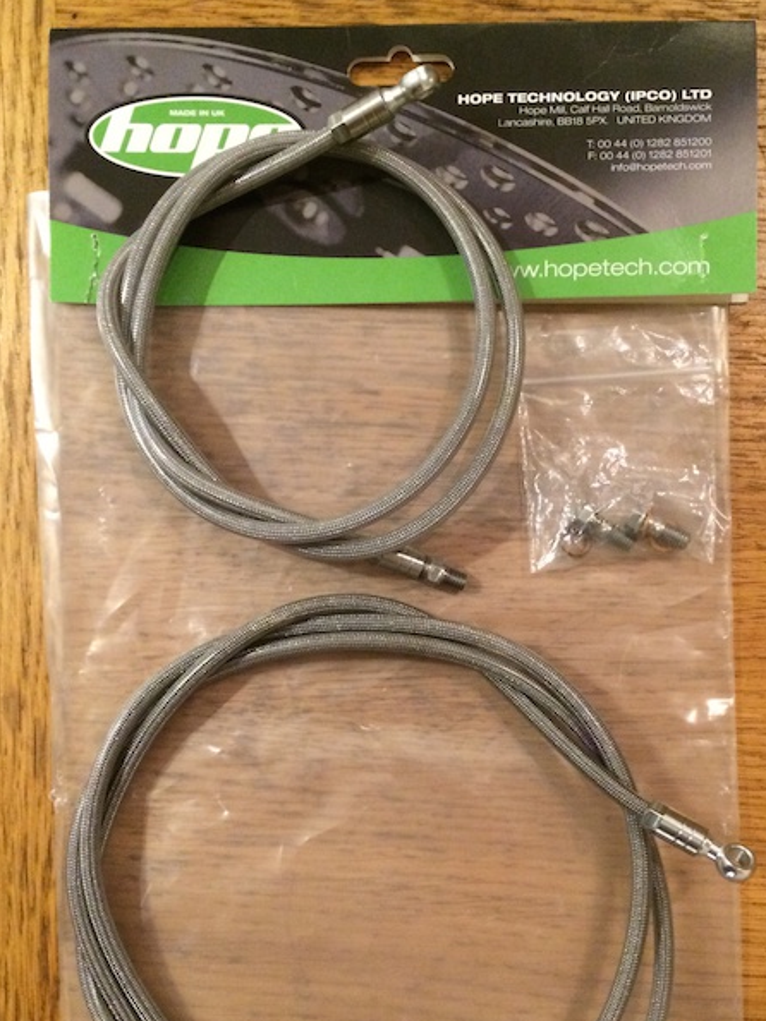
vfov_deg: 47.5
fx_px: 1151
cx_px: 440
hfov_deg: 36.7
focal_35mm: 39
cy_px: 635
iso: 320
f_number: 2.2
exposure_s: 1/17
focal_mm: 4.15
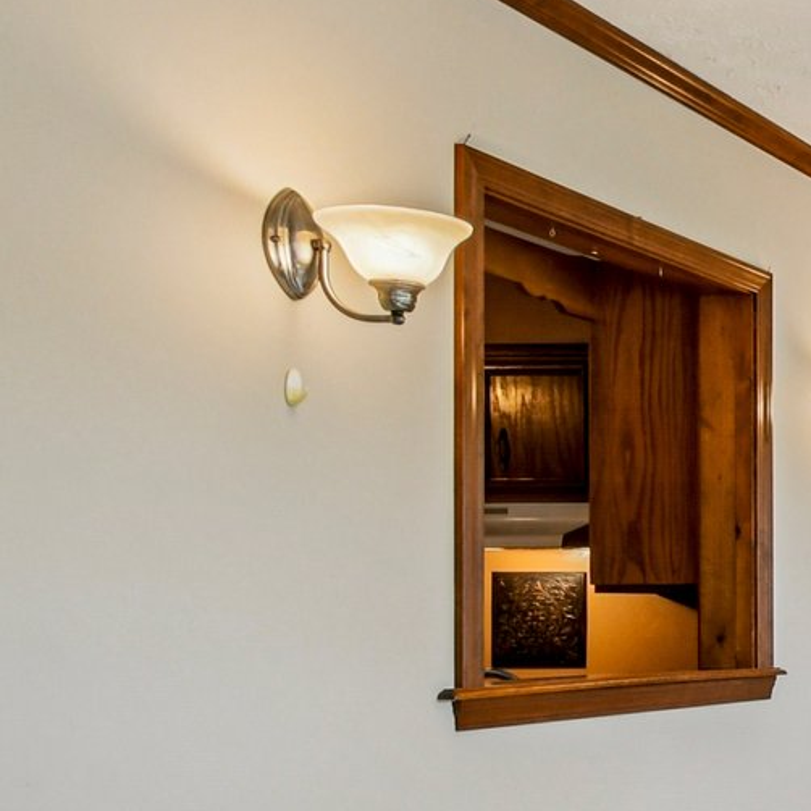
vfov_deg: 32.1
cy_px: 626
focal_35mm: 52
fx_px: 1378
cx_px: 1512
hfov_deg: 20.7
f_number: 8
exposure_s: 1/30
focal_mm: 10
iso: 400
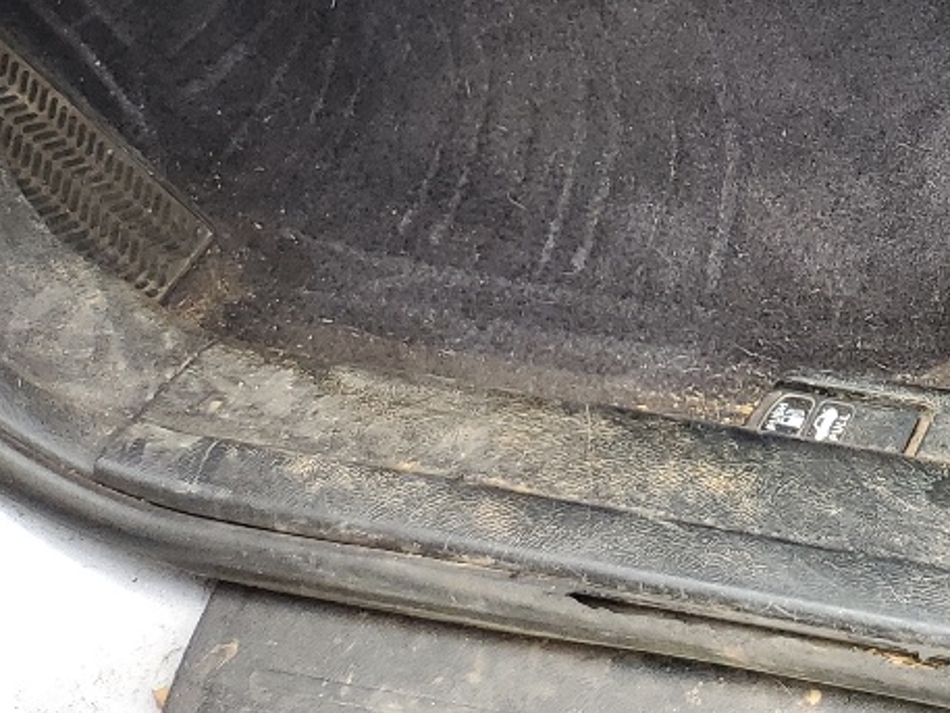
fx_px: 2498
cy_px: -486
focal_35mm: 91
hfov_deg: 18.2
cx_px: 1576
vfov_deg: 14.6
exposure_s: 1/175
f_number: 1.5
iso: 50
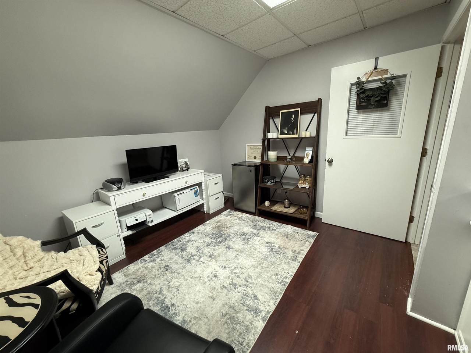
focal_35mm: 14
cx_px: 236
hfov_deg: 102.1
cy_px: 176
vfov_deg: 85.7
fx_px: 190
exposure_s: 1/60
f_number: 2.2
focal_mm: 2.22
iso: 200
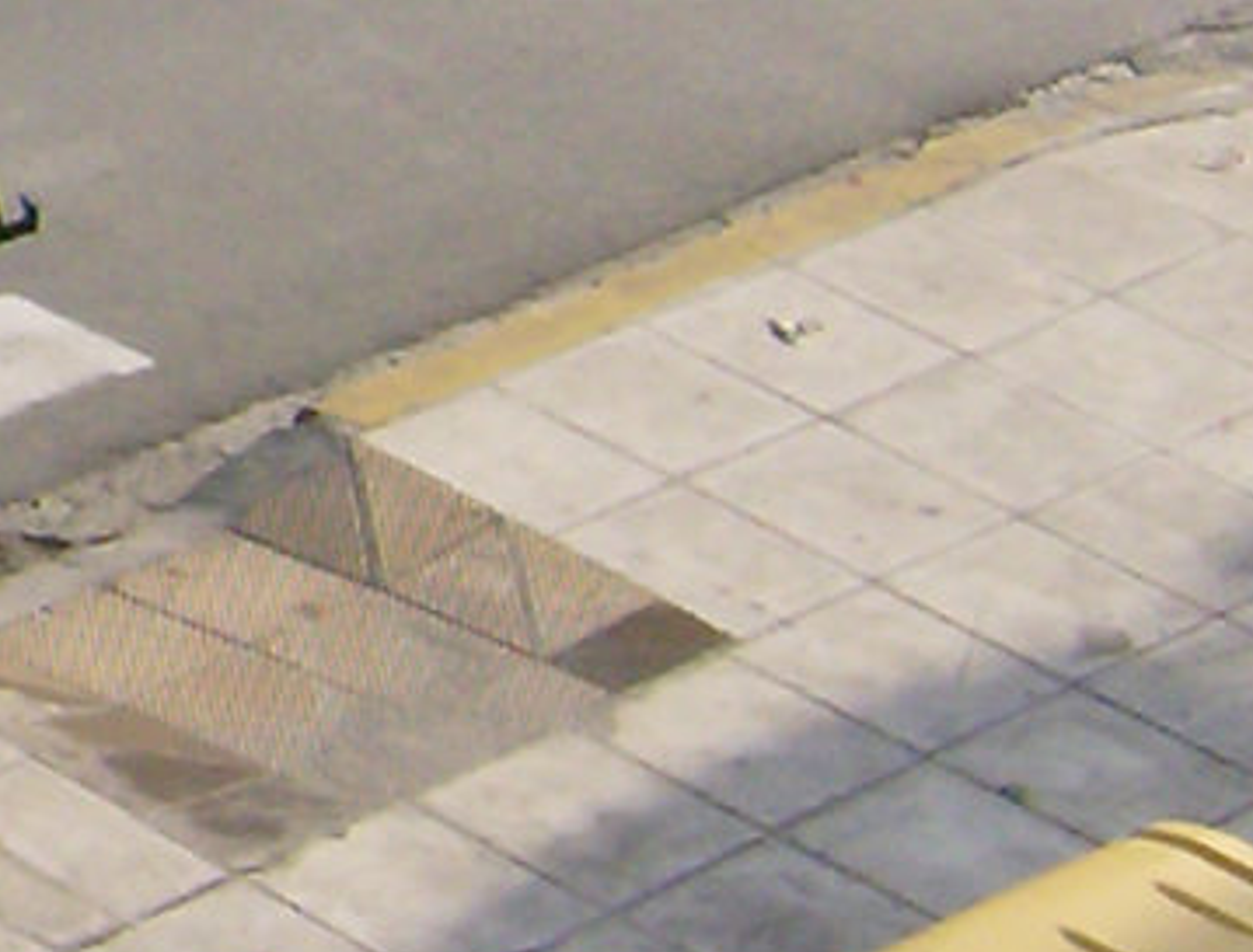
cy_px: -656
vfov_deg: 5.8
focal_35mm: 257
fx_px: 9350
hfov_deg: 7.1
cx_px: -1958
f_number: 4.7
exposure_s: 1/544
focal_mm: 6
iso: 100
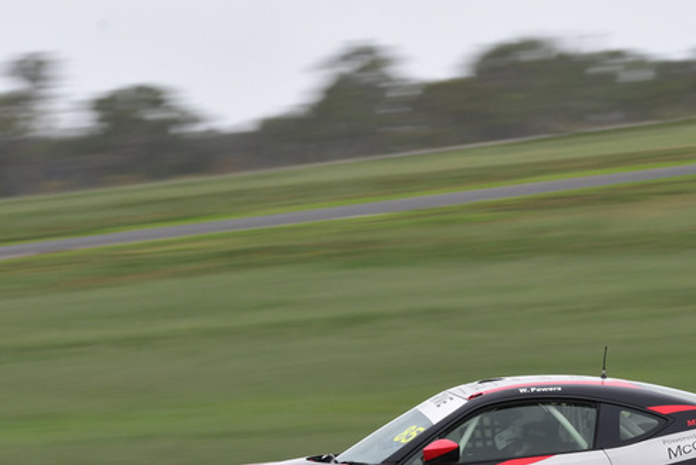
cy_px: 331
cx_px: 406
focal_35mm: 637
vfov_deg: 2.2
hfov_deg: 3.2
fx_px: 12318
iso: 160
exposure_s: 1/160
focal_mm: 260
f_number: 10
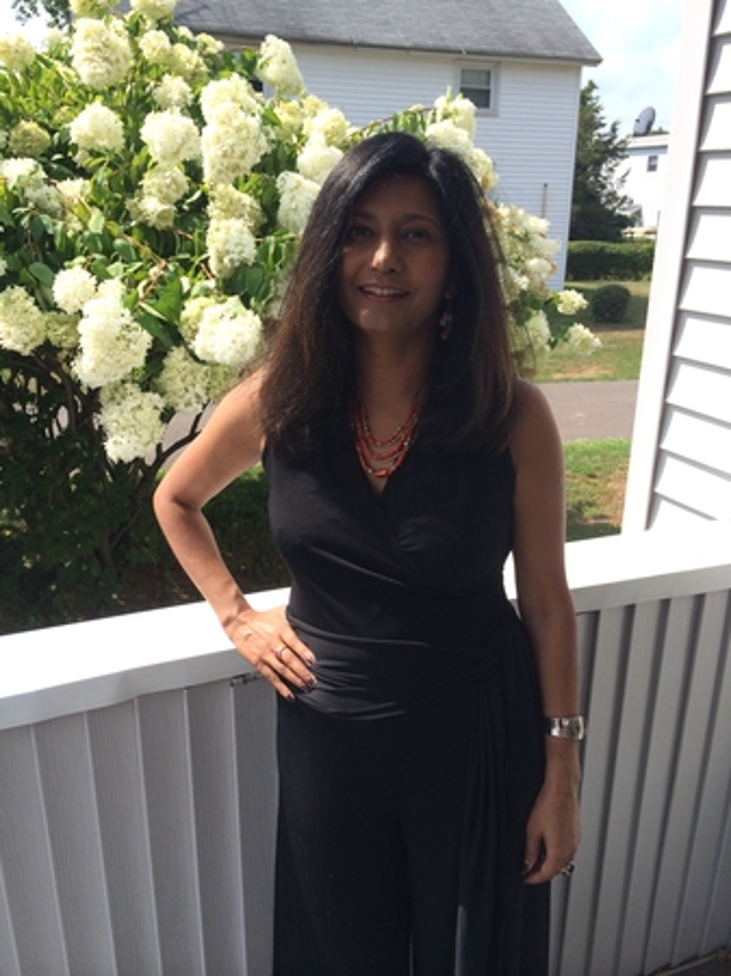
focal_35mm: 30
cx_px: 366
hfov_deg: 46.8
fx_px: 845
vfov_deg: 60.0
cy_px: 488
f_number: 2.2
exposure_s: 1/1053
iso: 32
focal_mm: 4.12
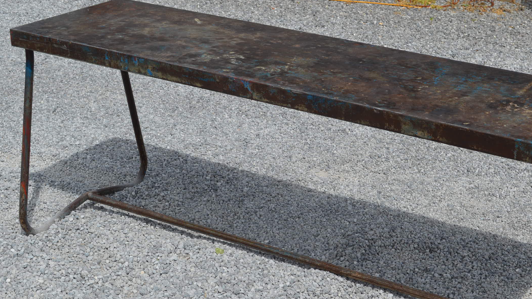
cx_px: 360
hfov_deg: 29.1
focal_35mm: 72
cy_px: 212
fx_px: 1016
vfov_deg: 16.7
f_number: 8
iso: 100
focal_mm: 32
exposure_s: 1/250
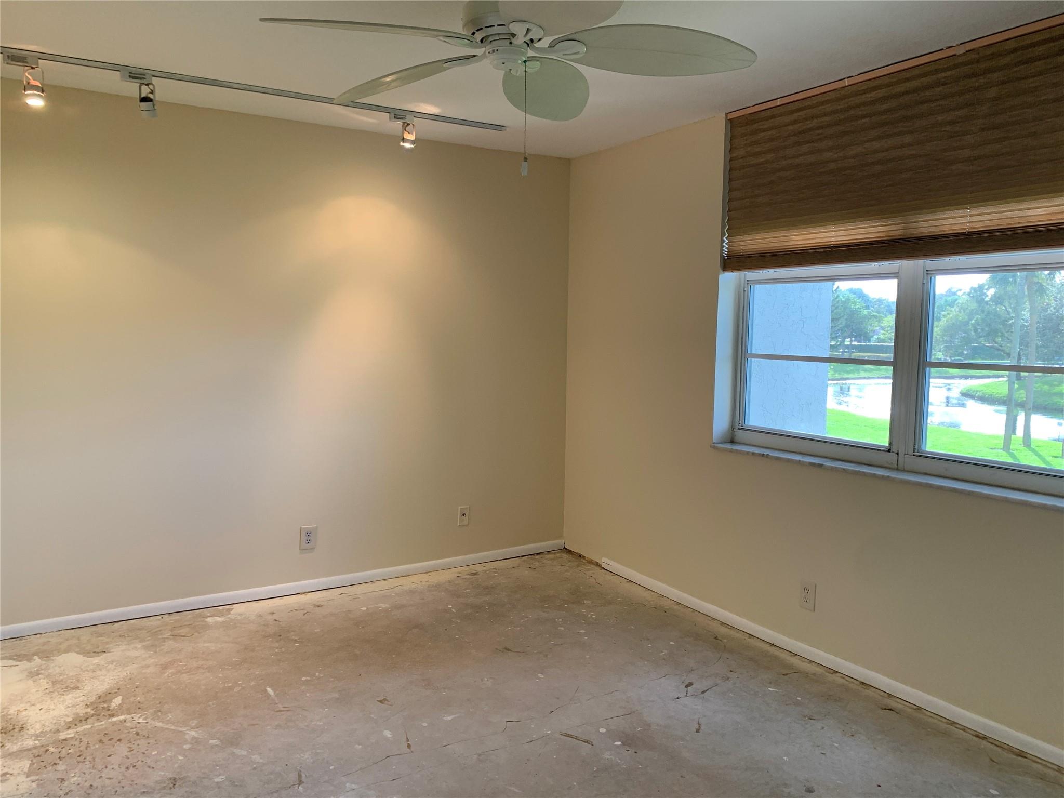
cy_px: 399
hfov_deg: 67.3
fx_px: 799
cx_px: 532
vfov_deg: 53.1
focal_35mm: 26
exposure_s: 1/60
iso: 64
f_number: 1.8
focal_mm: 4.25
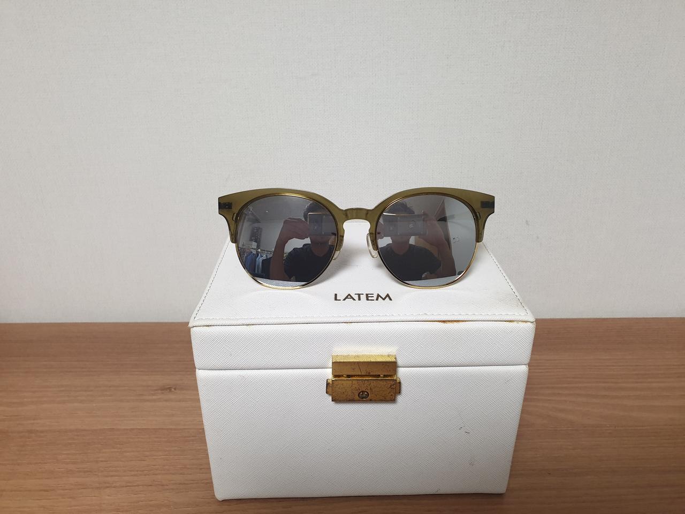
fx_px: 515
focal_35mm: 26
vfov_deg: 53.1
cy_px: 257
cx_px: 342
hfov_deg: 67.3
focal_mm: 4.3
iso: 320
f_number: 2.4
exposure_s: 1/40
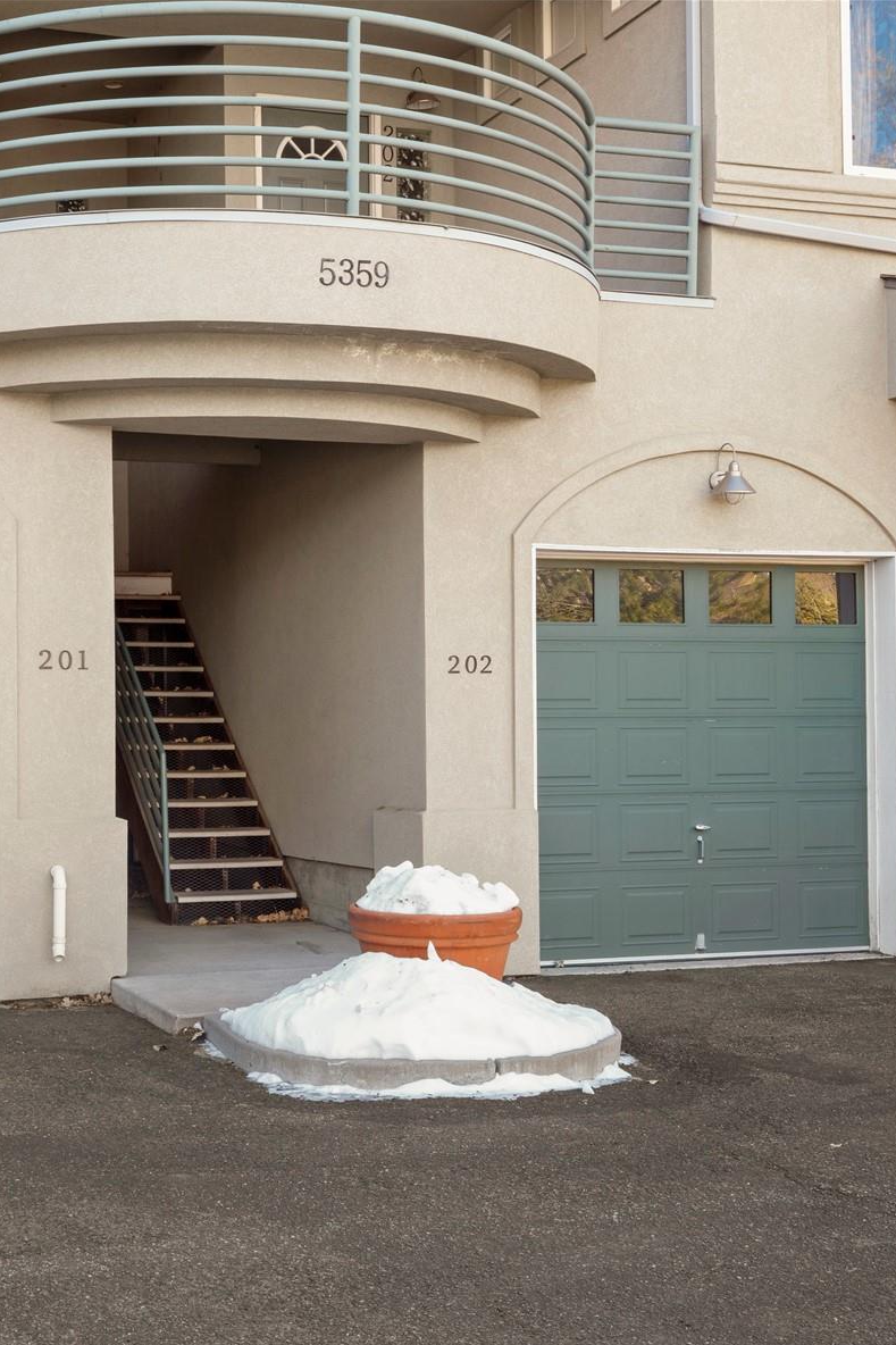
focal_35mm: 52
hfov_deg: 25.6
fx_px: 1942
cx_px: 213
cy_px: 680
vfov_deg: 38.2
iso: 200
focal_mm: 18
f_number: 8
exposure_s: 1/13
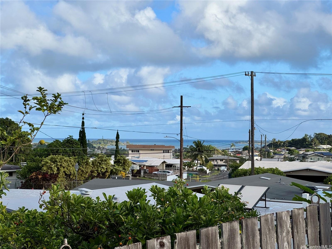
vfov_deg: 19.1
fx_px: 739
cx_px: 166
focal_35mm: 77
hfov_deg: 25.3
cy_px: 124
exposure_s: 1/1357
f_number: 2.8
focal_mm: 9
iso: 25
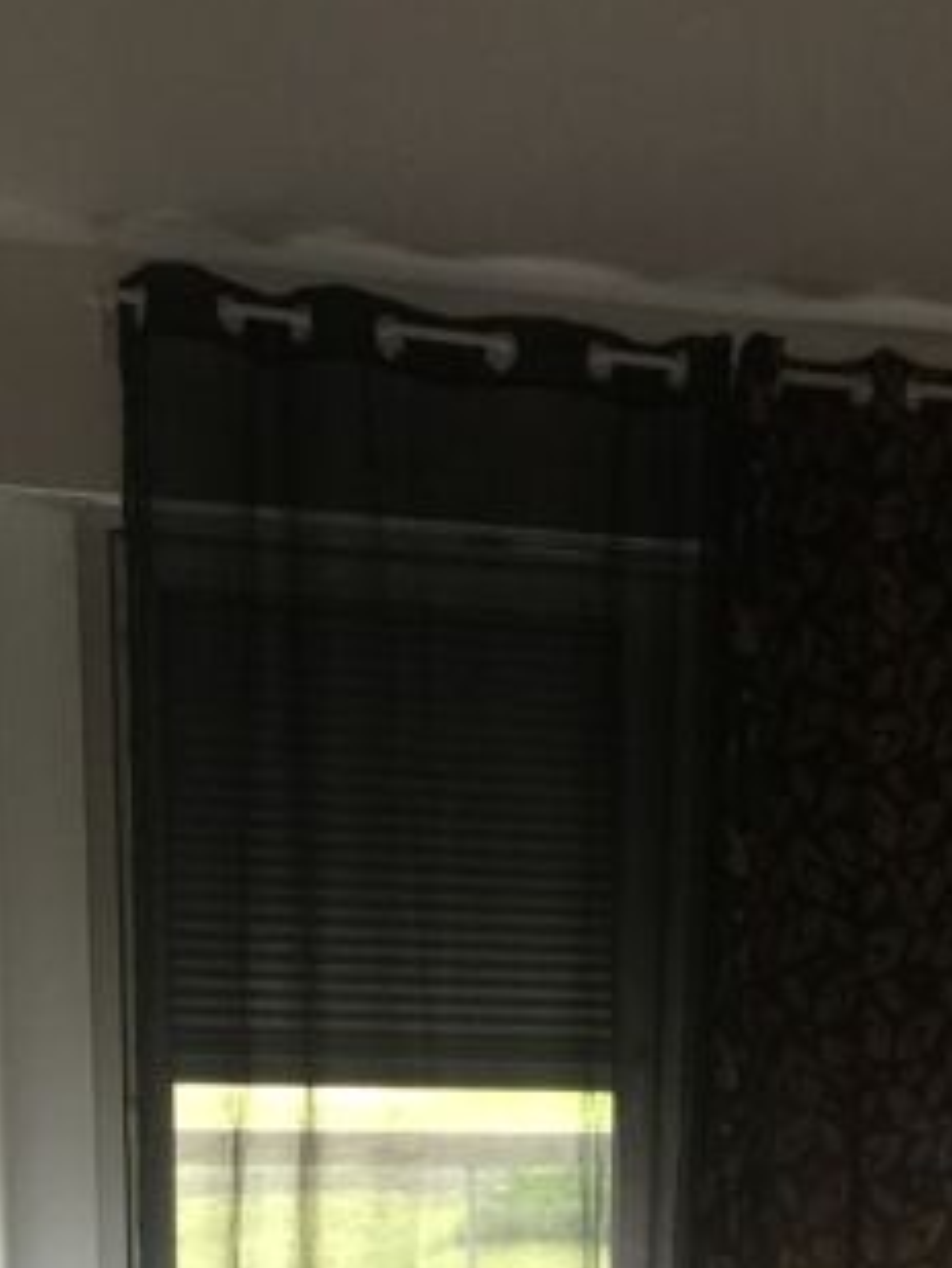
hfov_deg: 23.8
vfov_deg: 29.8
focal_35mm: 60
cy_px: 1289
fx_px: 2199
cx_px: 841
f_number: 2.2
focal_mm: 4.15
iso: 100
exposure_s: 1/17
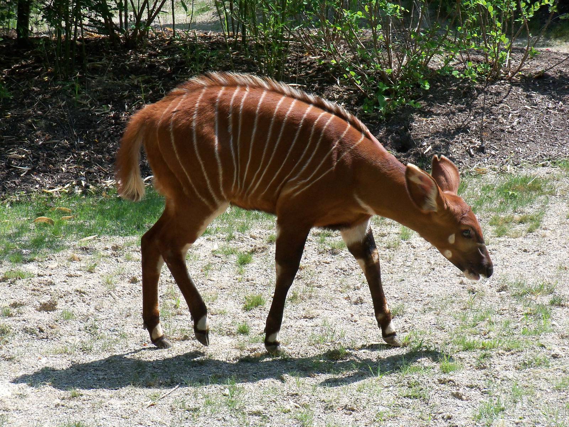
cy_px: 214
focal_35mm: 146
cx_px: 284
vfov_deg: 10.2
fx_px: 2400
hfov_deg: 13.5
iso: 200
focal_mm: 25.8
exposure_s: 1/800
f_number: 4.3
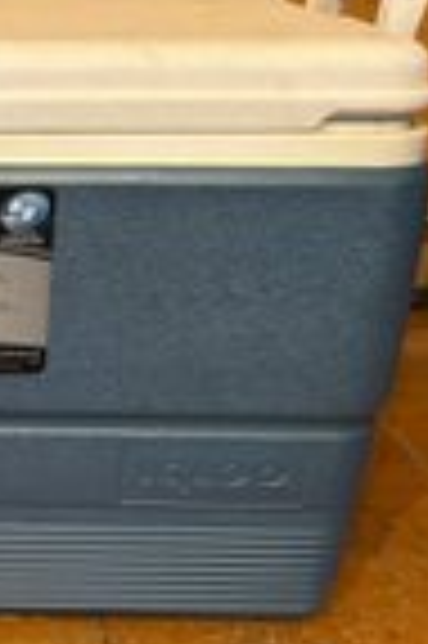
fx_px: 1162
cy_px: 250
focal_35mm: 65
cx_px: -187
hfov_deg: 18.7
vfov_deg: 30.9
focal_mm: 5.7
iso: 400
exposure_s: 1/60
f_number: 1.5
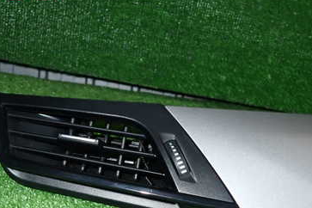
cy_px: 174
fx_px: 373
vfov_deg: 30.2
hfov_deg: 45.4
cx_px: 156
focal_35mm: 43
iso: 250
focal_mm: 4.5
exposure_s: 1/30
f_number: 5.6
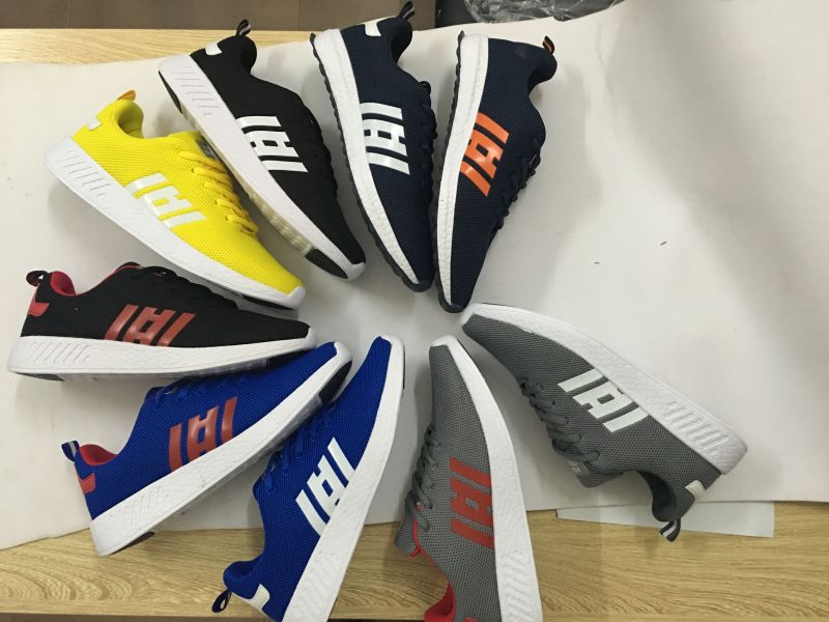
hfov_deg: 61.7
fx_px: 695
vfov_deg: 48.2
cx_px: 414
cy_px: 311
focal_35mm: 29
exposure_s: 1/8
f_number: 2.2
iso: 100
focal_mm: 4.15
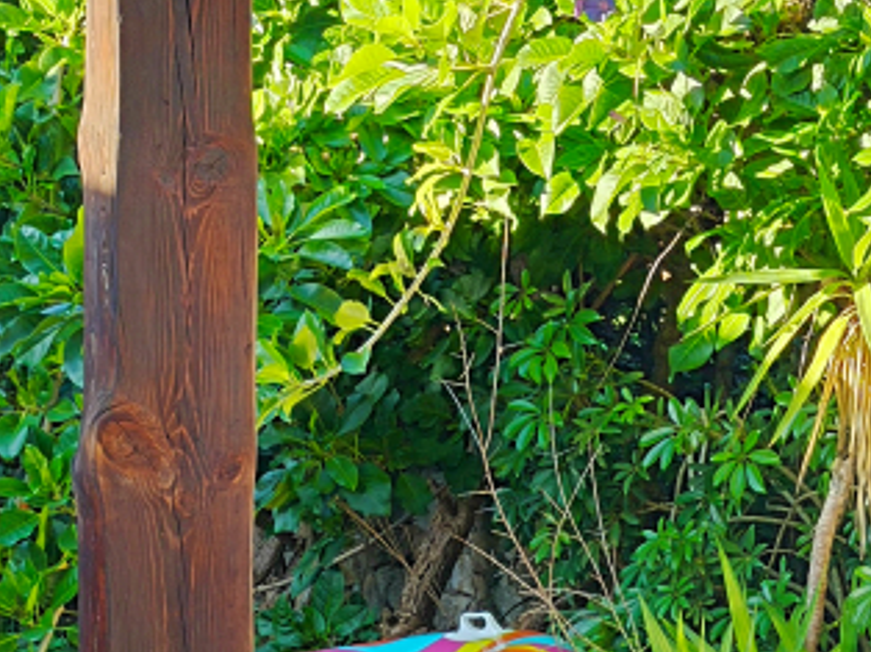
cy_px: 538
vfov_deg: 16.6
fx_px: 2213
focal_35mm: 88
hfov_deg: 20.2
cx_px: 1168
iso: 50
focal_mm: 6.06
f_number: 1.6
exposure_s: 1/232
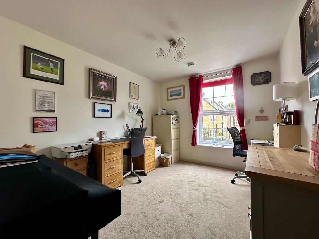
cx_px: 160
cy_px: 120
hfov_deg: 102.1
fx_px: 129
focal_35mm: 14
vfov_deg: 85.7
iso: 125
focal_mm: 2.22
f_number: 2.2
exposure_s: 1/99
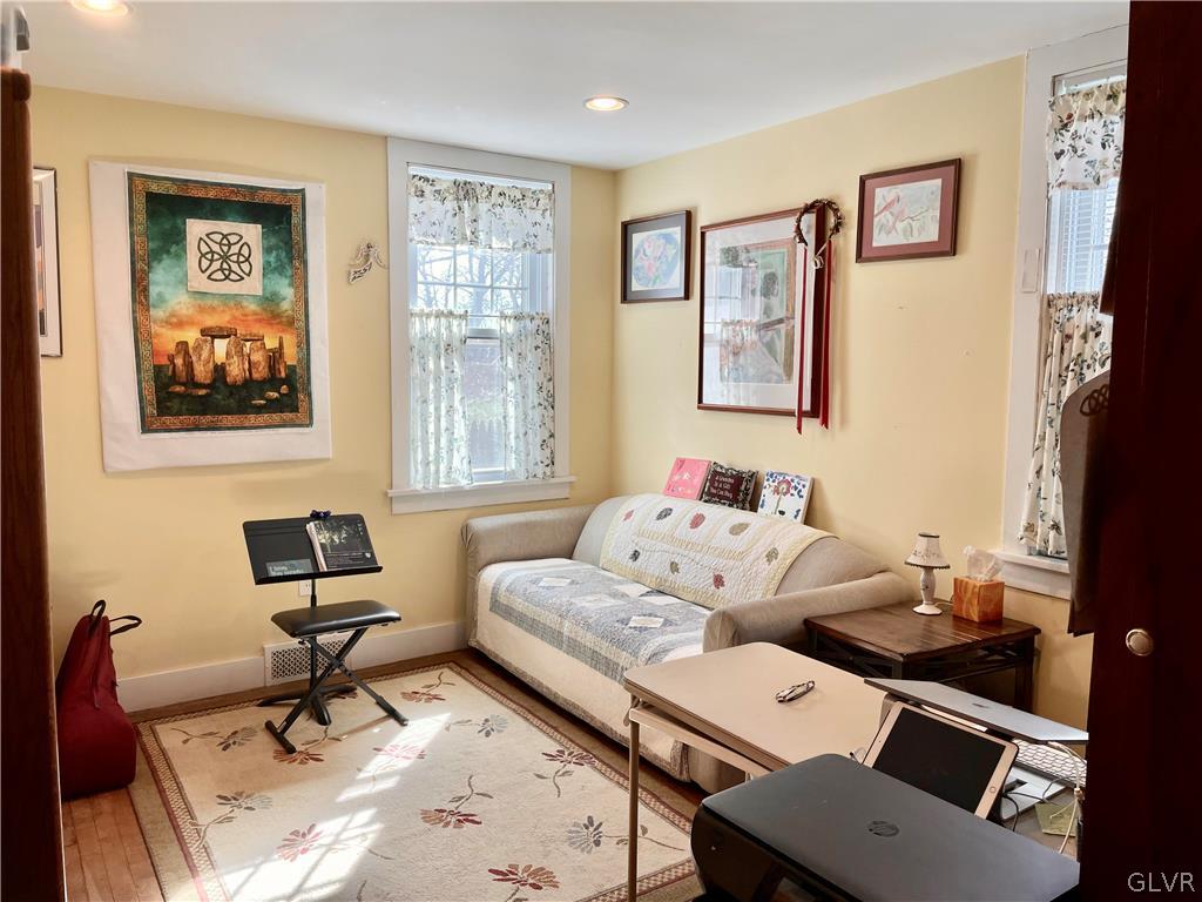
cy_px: 451
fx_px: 903
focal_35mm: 26
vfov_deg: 53.1
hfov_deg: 67.3
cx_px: 601
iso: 32
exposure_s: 1/130
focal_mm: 4.2
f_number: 1.6
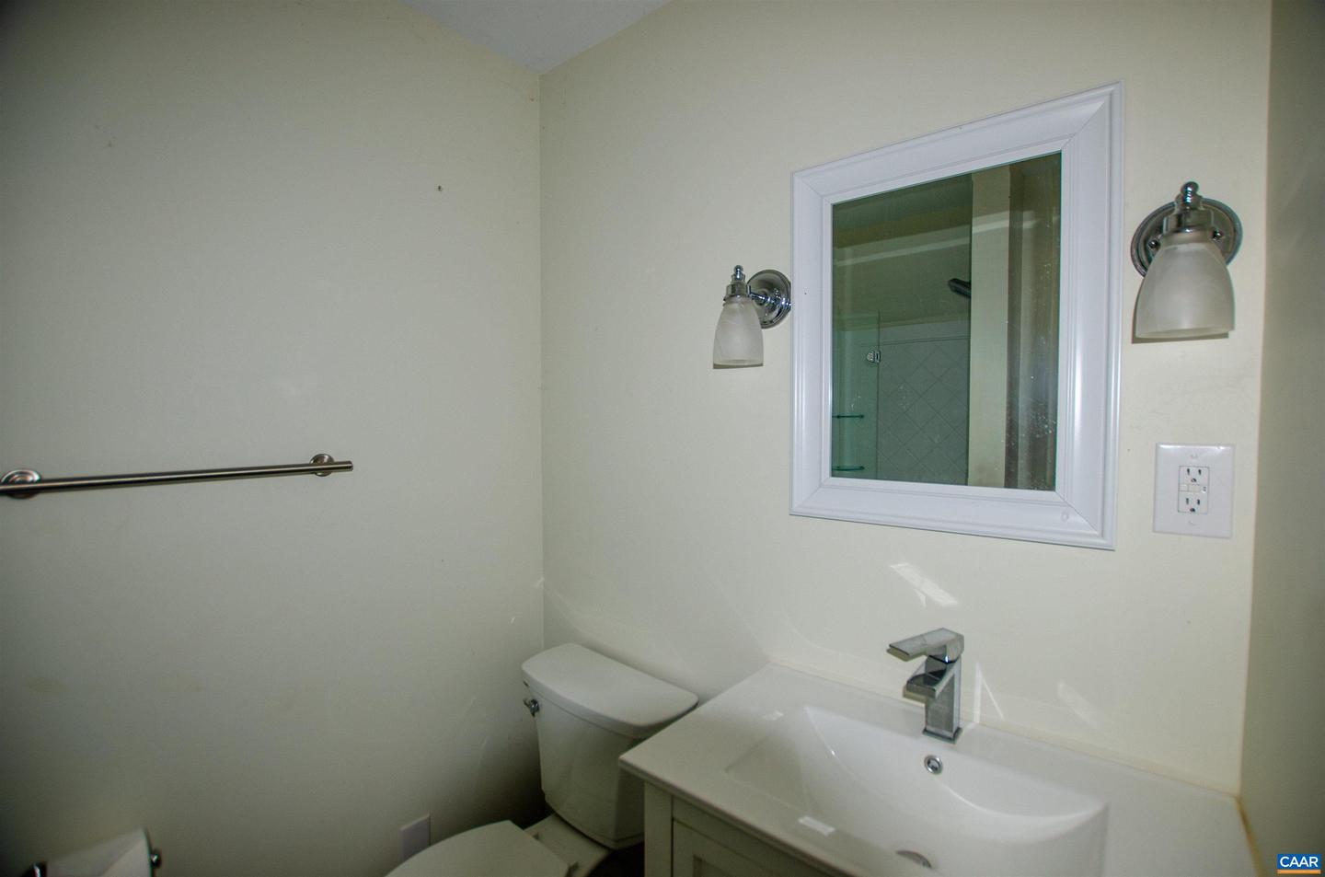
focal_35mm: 15
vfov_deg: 77.0
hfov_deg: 100.5
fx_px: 551
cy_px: 438
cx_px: 662
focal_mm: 10
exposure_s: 1/60
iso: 100
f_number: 3.5
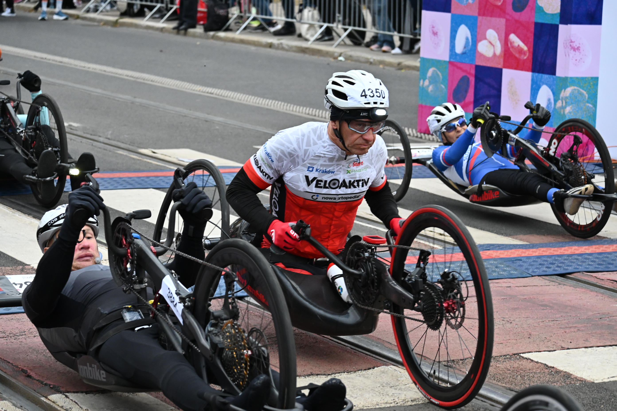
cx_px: 308
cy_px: 206
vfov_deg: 11.6
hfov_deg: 17.3
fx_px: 2031
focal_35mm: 118
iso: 1600
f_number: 4.8
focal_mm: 79
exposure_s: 1/640
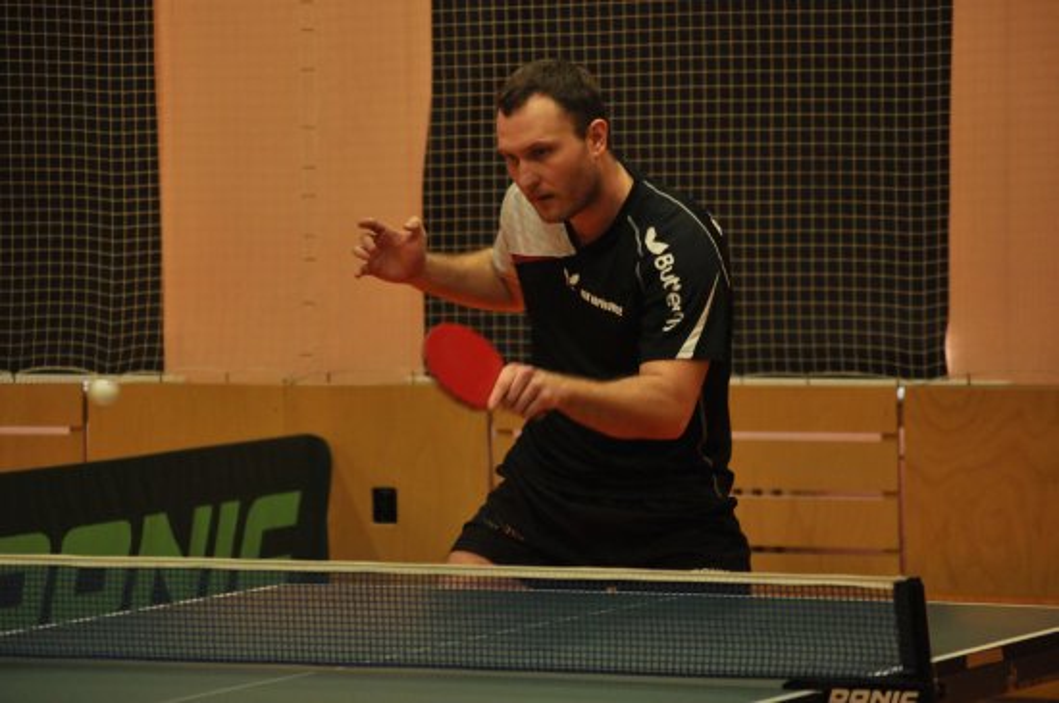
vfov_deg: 7.9
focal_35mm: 174
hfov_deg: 11.8
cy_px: 352
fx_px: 5111
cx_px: 530
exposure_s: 1/160
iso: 1600
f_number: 6.3
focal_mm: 116
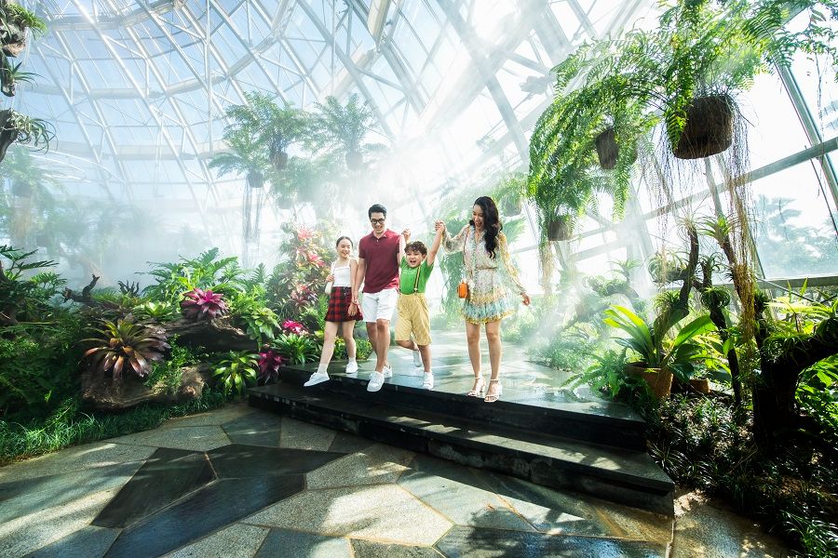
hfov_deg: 100.4
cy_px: 279
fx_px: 349
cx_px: 419
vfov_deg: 77.3
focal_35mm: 15
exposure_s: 1/400
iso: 320
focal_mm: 15
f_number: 5.6
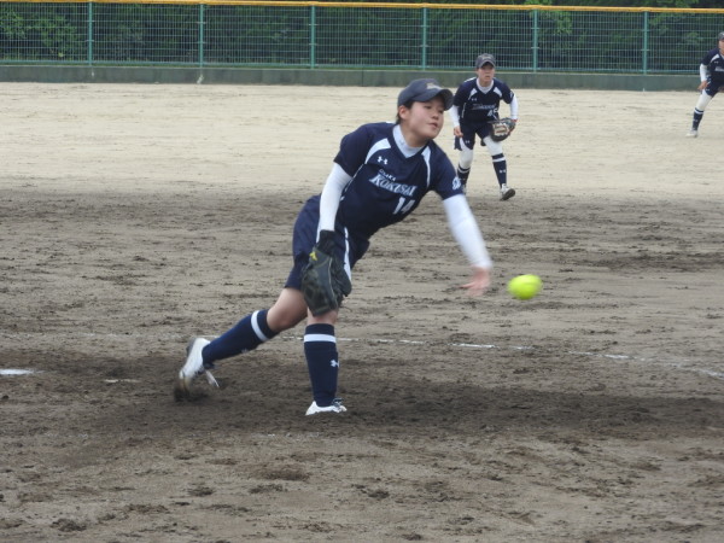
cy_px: 272
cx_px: 362
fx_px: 4183
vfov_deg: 7.4
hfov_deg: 9.9
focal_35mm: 200
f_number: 5.3
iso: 100
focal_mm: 35.8
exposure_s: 1/200
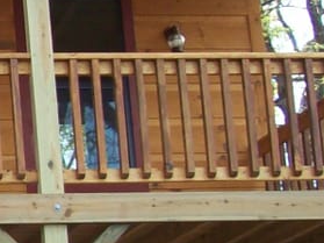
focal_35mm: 172
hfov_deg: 10.5
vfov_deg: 8.6
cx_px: -349
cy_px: 202
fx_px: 1609
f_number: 2.7
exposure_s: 1/166
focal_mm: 6
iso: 80
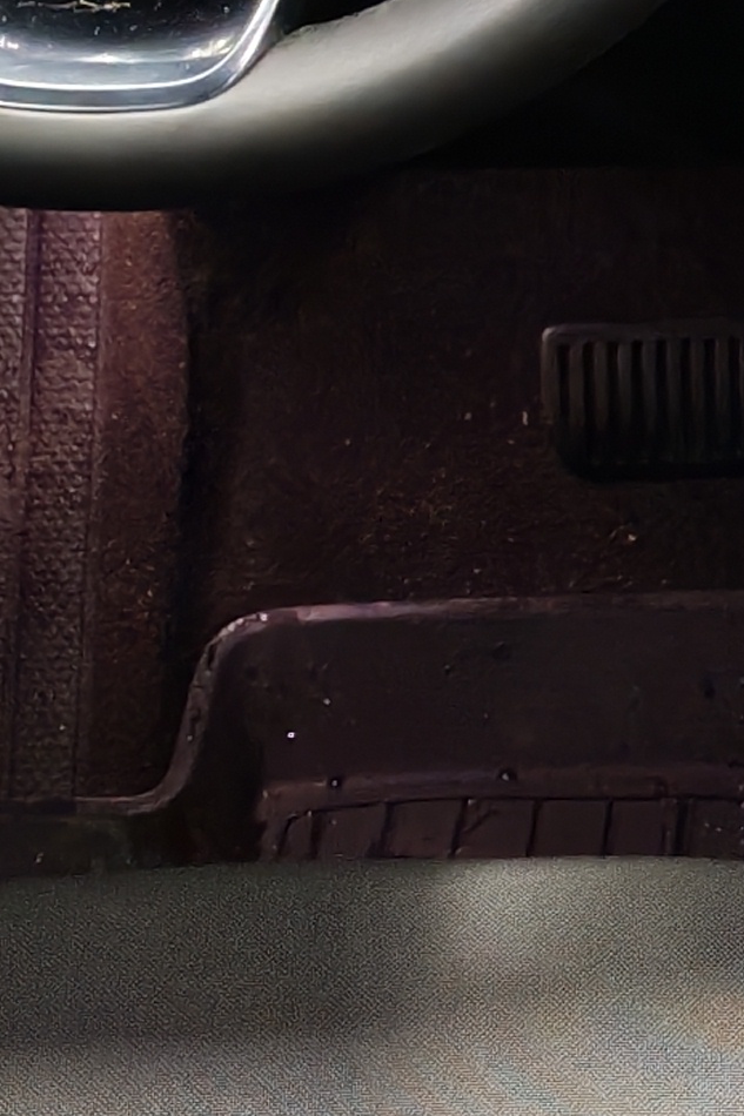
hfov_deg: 8.8
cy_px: 256
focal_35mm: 148
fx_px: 4589
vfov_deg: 13.8
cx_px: 1486
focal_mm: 6.12
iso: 1747
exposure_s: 1/50
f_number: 1.9
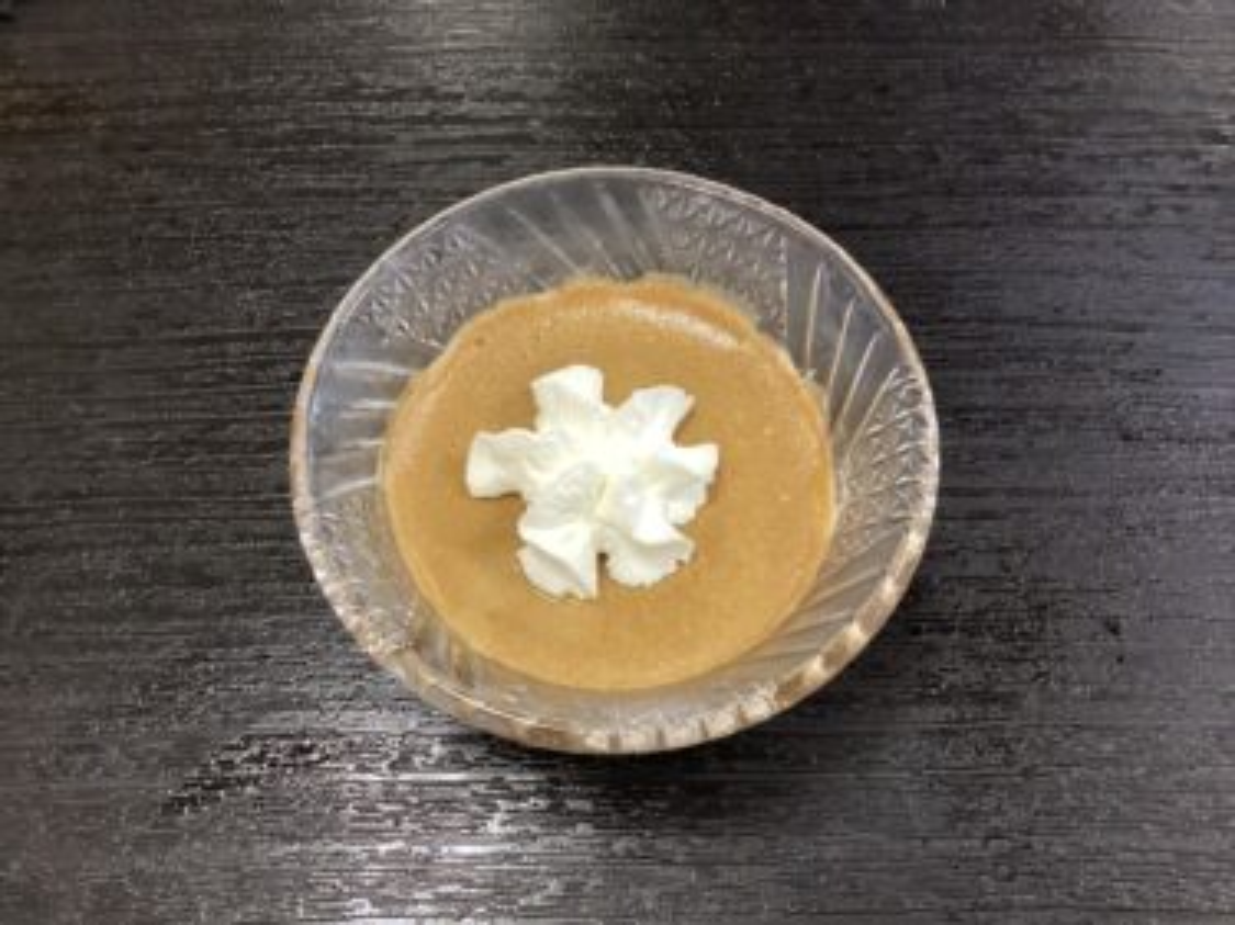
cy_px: 462
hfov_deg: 58.4
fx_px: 1106
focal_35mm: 31
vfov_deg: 45.4
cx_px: 618
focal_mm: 3.3
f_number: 2.4
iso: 400
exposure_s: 1/30
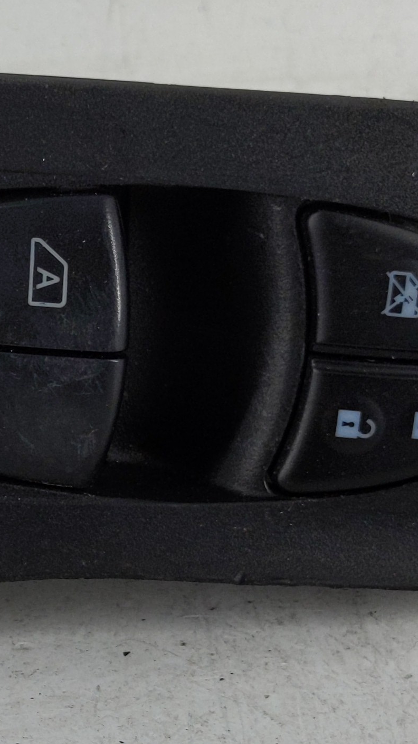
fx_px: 1537
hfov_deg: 15.1
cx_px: -54
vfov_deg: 27.1
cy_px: 450
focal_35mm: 78
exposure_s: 1/109
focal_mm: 4.38
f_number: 1.73
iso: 57
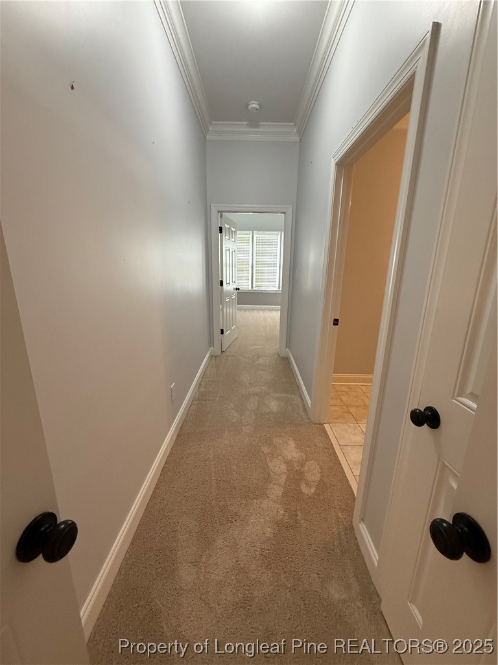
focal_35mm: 14
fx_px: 269
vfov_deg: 102.1
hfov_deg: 85.7
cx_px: 249
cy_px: 332
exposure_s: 1/120
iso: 400
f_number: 2.2
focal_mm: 2.22
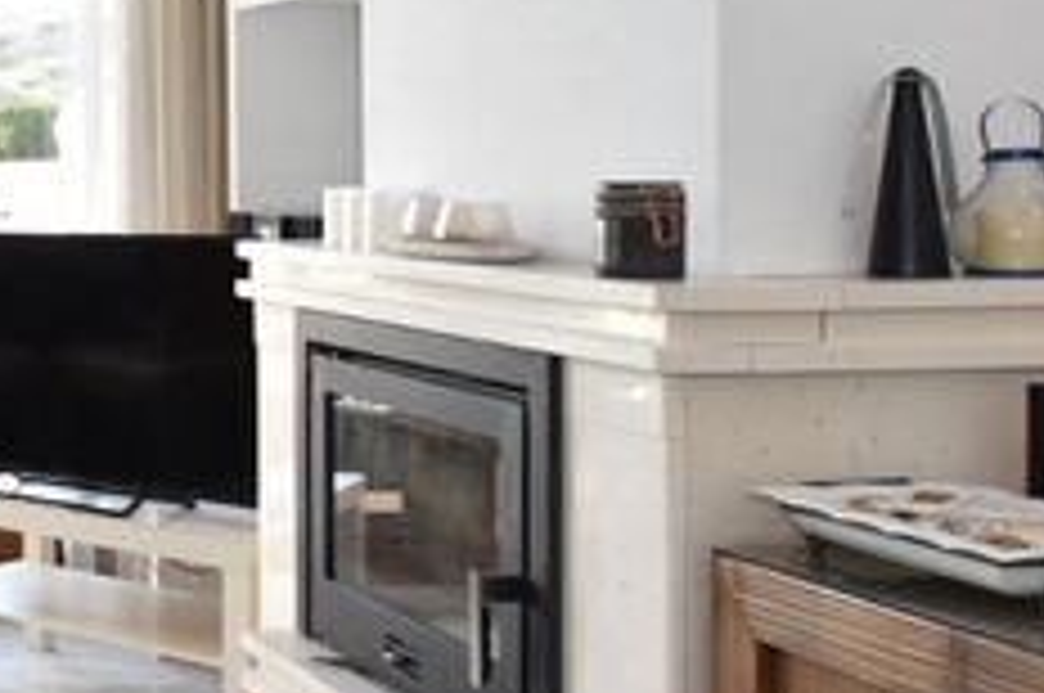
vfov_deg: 22.1
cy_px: 223
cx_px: -632
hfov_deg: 23.8
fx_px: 1767
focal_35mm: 61
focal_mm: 10
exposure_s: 1/160
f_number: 3.5
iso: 200
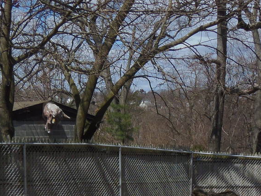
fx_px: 513
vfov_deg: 20.6
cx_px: 151
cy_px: 214
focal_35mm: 68
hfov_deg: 28.5
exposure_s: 1/500
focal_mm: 4.3
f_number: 5.5
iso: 64
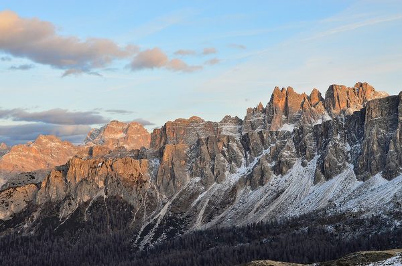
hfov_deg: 37.9
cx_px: 201
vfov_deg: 25.7
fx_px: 585
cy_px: 133
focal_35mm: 52
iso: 800
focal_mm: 35
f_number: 14
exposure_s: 1/80
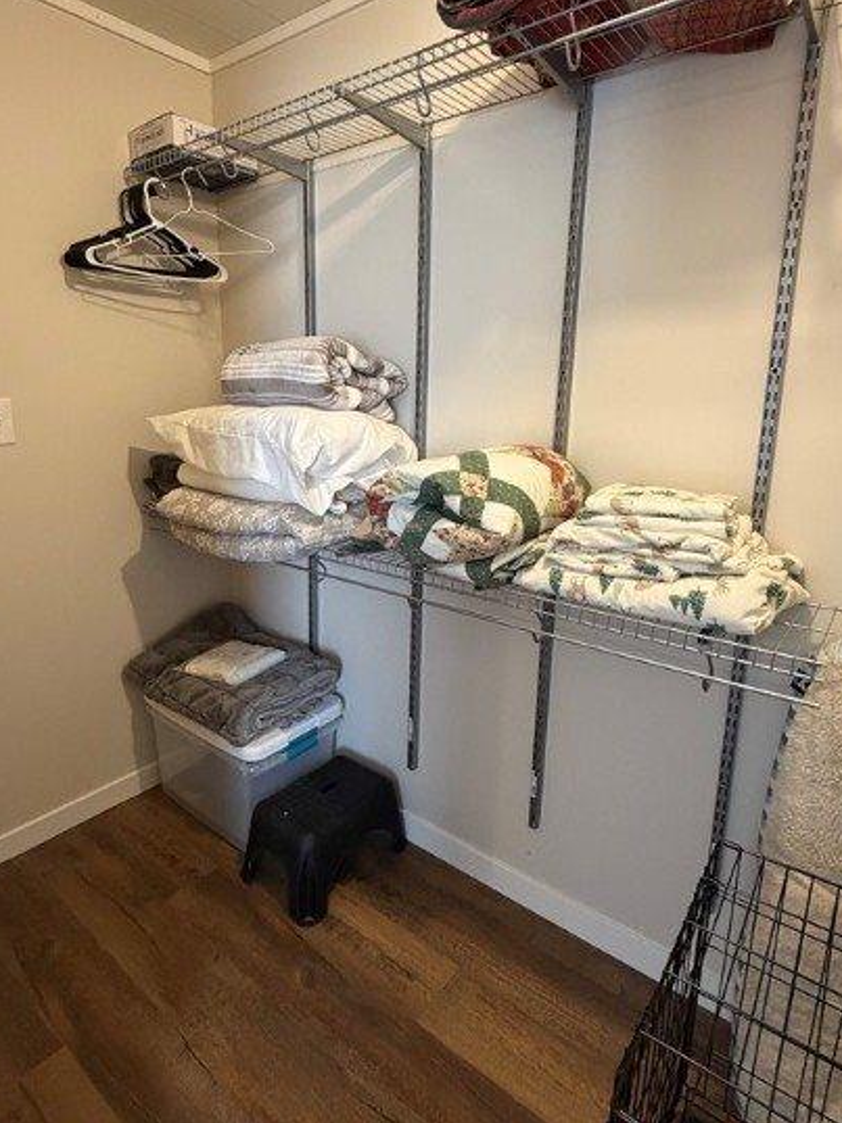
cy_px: 524
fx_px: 649
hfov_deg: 65.8
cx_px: 378
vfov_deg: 81.7
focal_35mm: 20
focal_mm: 2.22
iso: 400
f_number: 2.2
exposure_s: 1/60
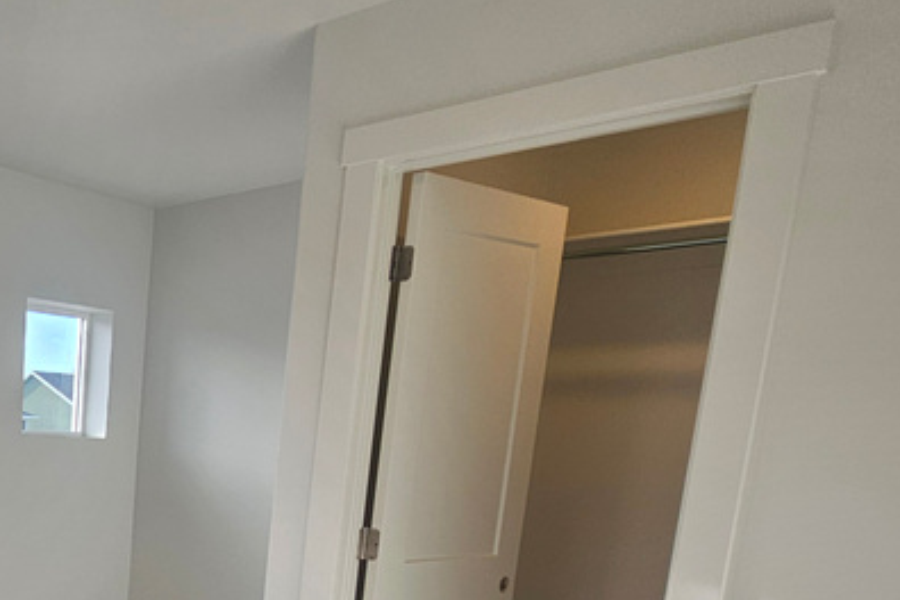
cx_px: -118
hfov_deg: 41.6
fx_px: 875
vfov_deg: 34.2
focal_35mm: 35
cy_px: 609
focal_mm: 2.2
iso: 50
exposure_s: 1/141
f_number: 2.2
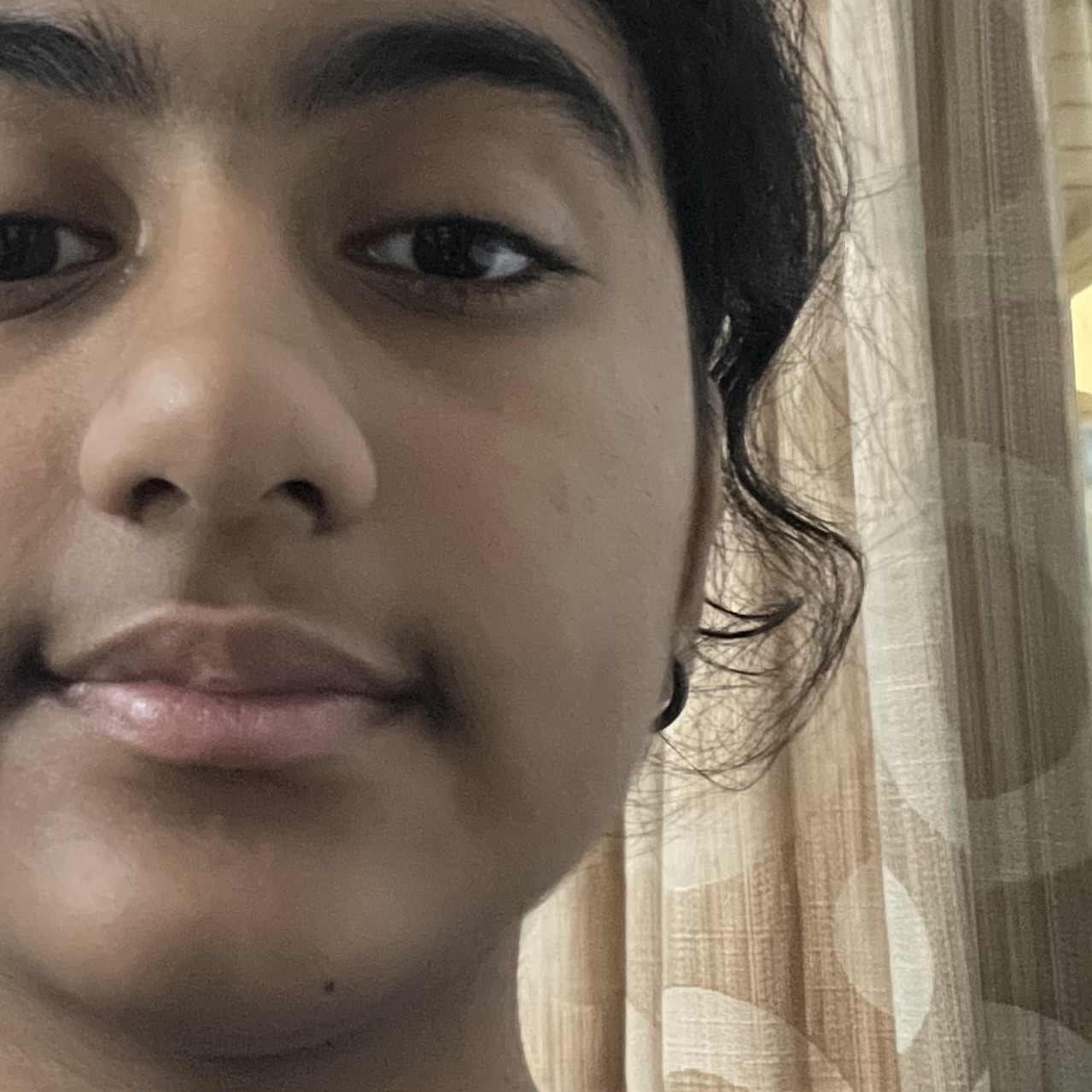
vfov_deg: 26.9
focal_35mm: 64
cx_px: 210
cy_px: 468
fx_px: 2284
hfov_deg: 26.4
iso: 1600
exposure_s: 1/15
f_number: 2.2
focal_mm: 2.71
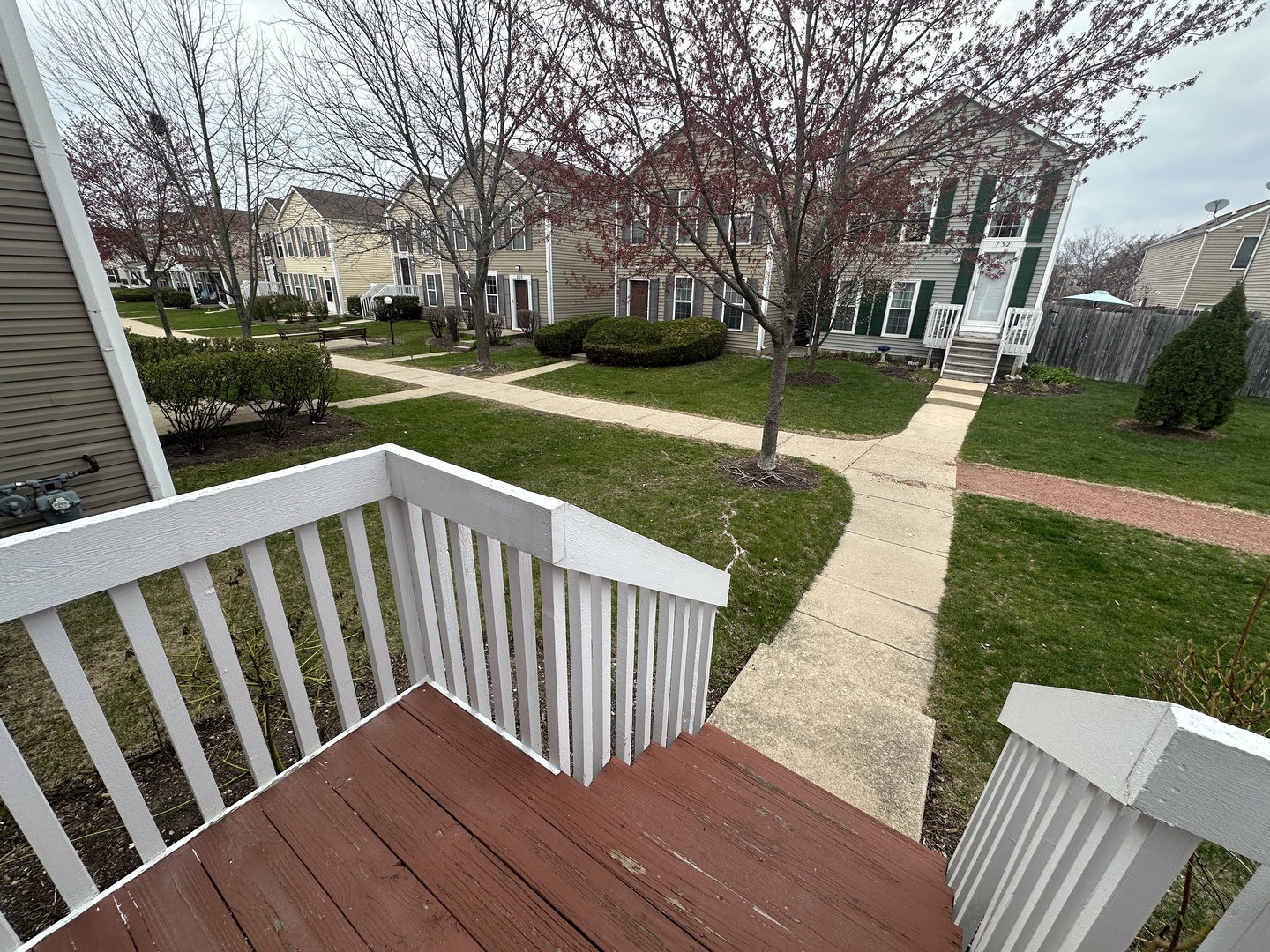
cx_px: 635
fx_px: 514
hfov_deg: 102.1
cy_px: 476
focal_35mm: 14
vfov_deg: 85.7
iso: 40
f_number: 2.2
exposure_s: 1/463
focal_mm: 2.22
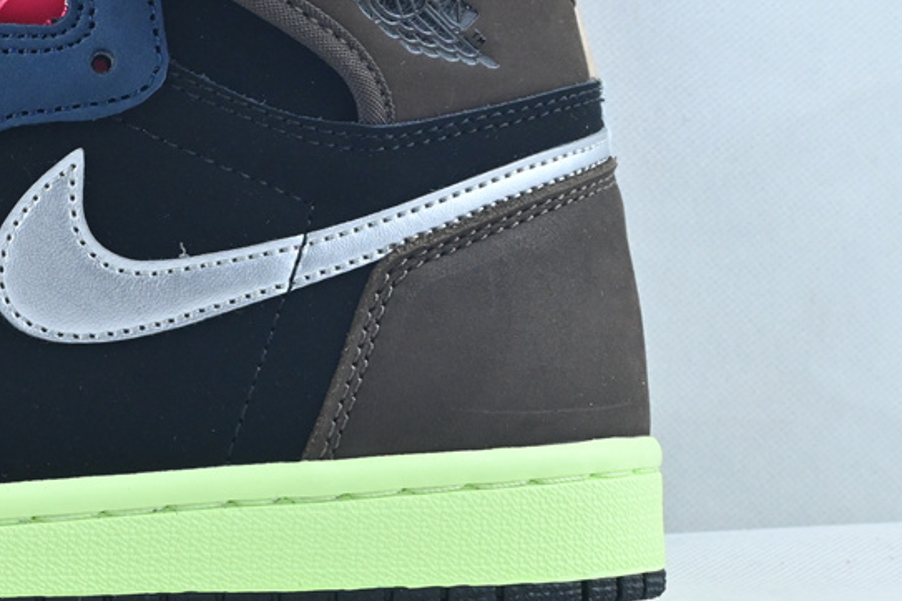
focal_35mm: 108
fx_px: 2697
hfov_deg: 18.4
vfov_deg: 12.7
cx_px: -56
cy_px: 251
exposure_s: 1/100
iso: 1000
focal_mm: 32.5
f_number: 10
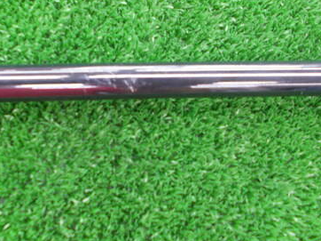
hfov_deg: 40.8
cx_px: 110
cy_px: 87
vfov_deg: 31.3
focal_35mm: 46
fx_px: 426
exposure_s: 1/6
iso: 200
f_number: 3.2
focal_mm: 4.6
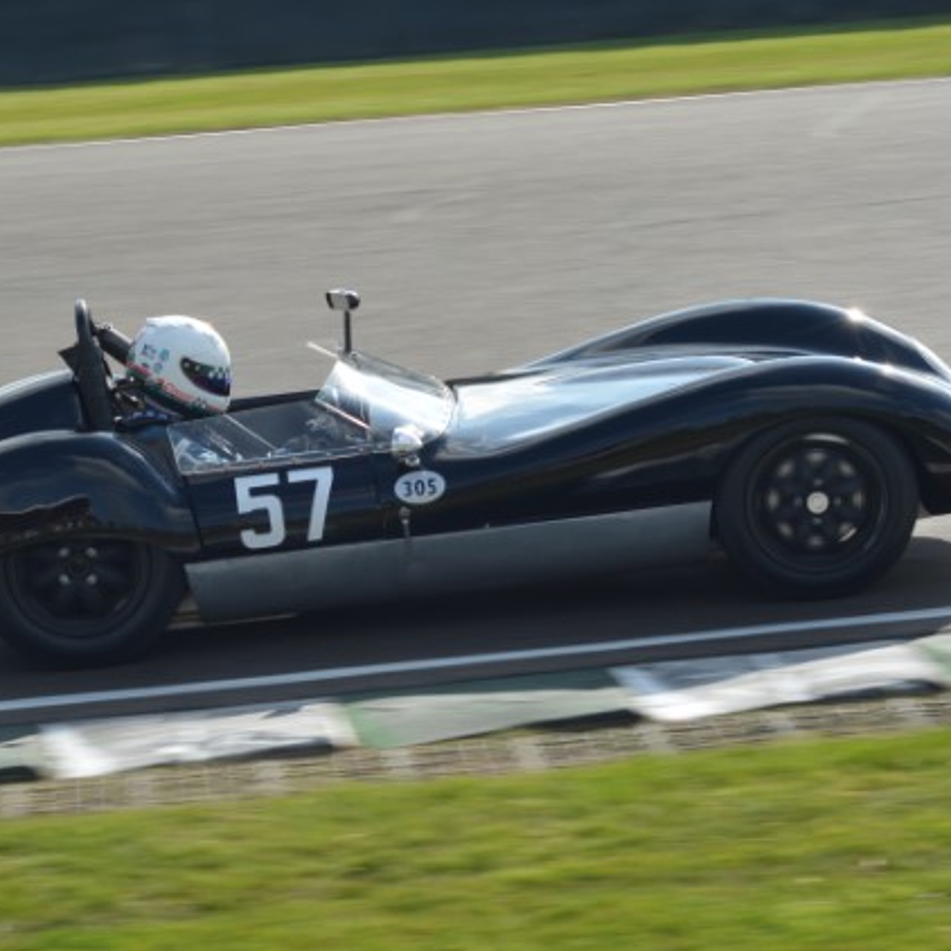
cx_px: 394
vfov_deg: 11.8
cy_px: 441
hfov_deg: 11.8
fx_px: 4600
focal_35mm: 148
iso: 400
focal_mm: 70
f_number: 13
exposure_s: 1/320
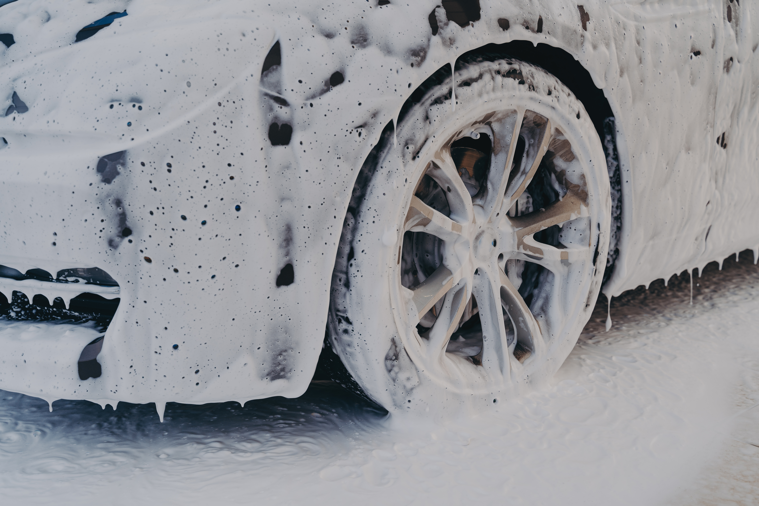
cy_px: 253
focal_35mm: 46
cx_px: 380
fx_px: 970
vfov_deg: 29.2
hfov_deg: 42.7
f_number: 4
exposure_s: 1/500
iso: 200
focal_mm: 46
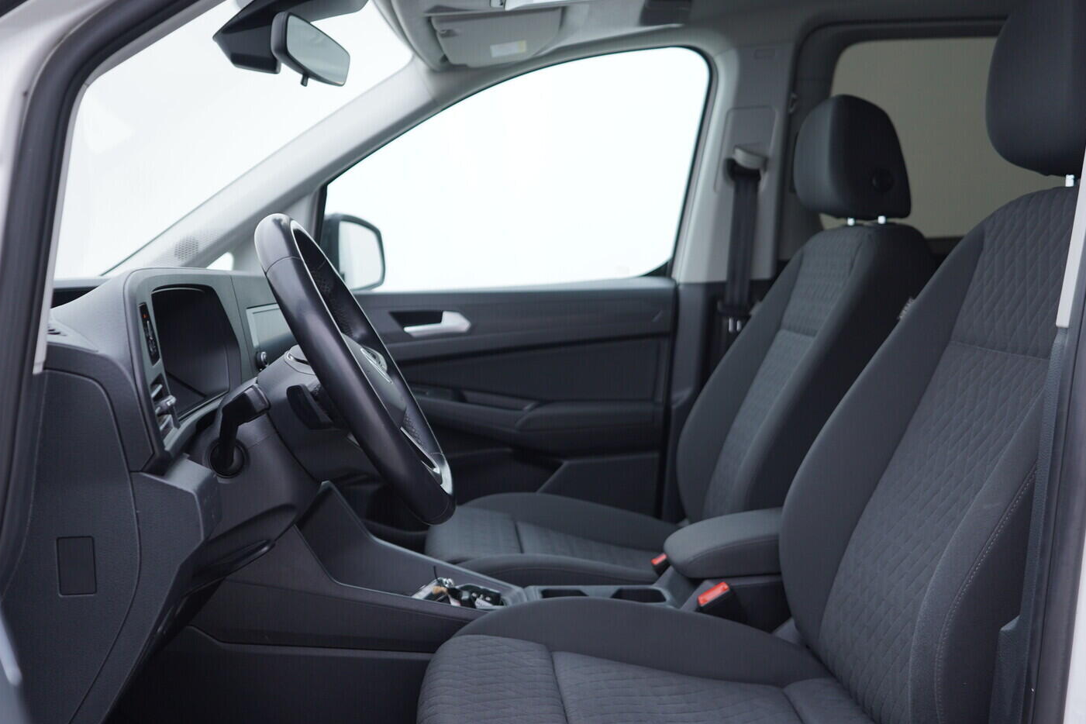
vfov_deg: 35.9
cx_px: 540
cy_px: 366
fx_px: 1116
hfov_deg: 51.9
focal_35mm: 37
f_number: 3.2
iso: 125
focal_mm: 24
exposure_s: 1/50
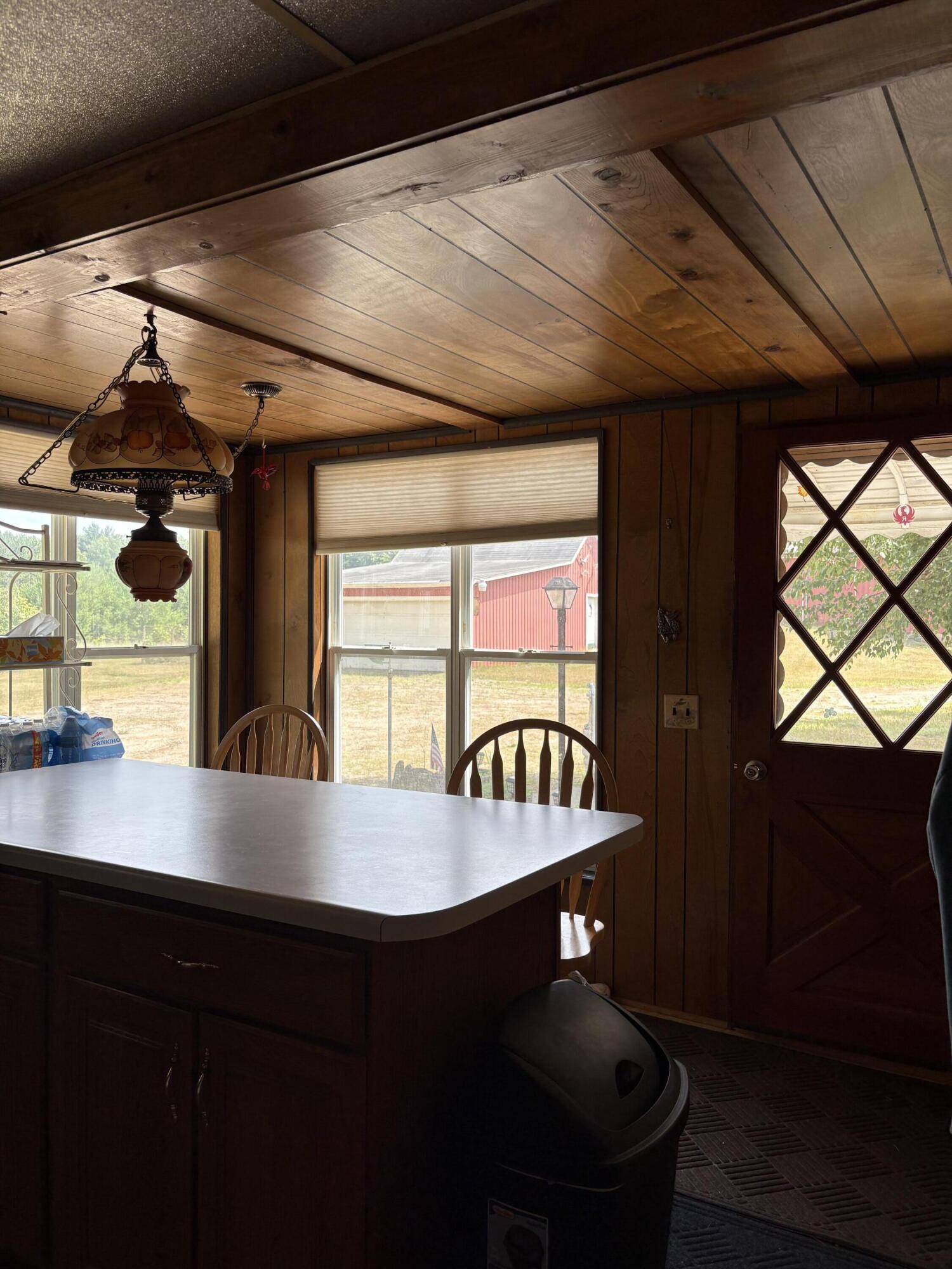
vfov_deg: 67.3
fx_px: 953
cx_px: 476
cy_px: 634
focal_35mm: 26
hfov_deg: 53.1
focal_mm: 5.96
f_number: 1.6
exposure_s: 1/459
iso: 64
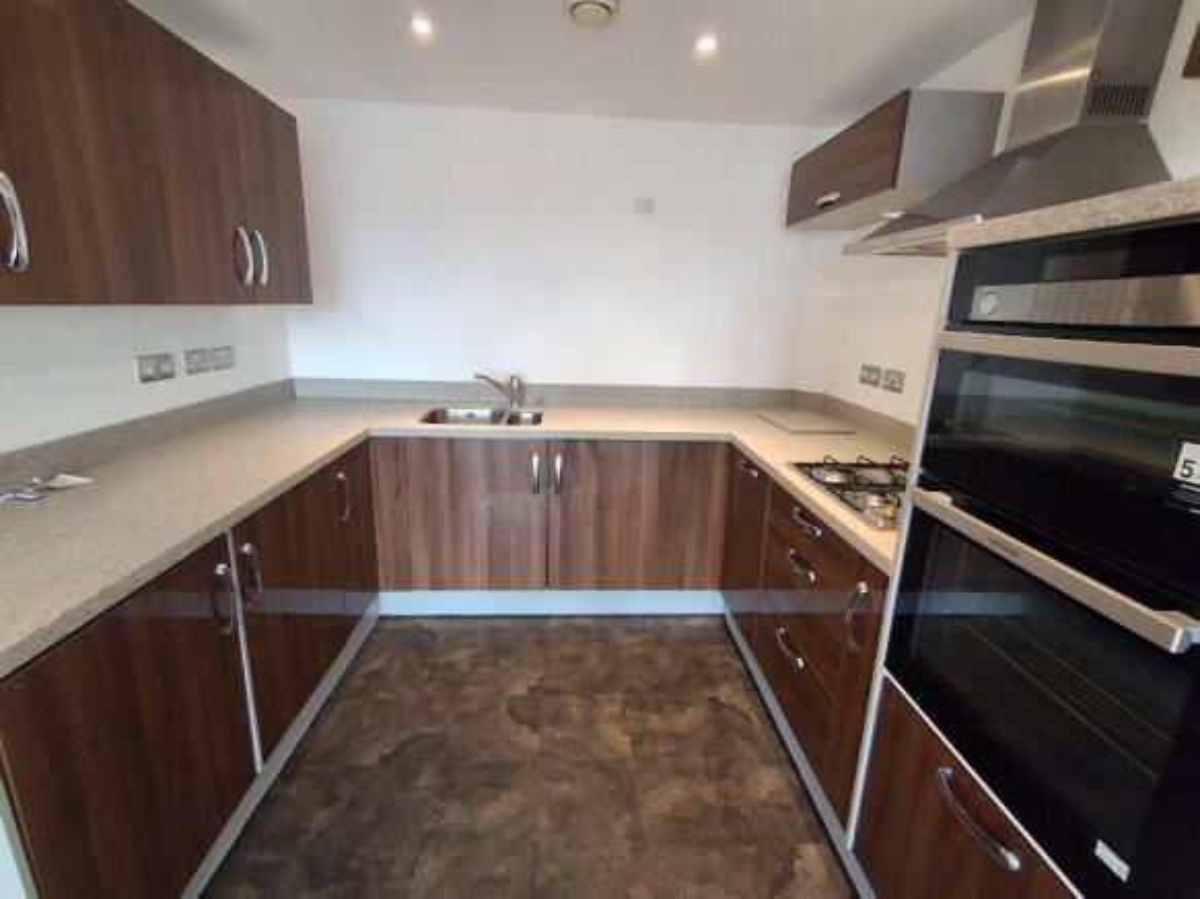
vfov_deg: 78.1
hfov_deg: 94.5
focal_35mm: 16
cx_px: 600
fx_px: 555
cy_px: 450
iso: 400
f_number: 2.2
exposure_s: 1/50
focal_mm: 1.64
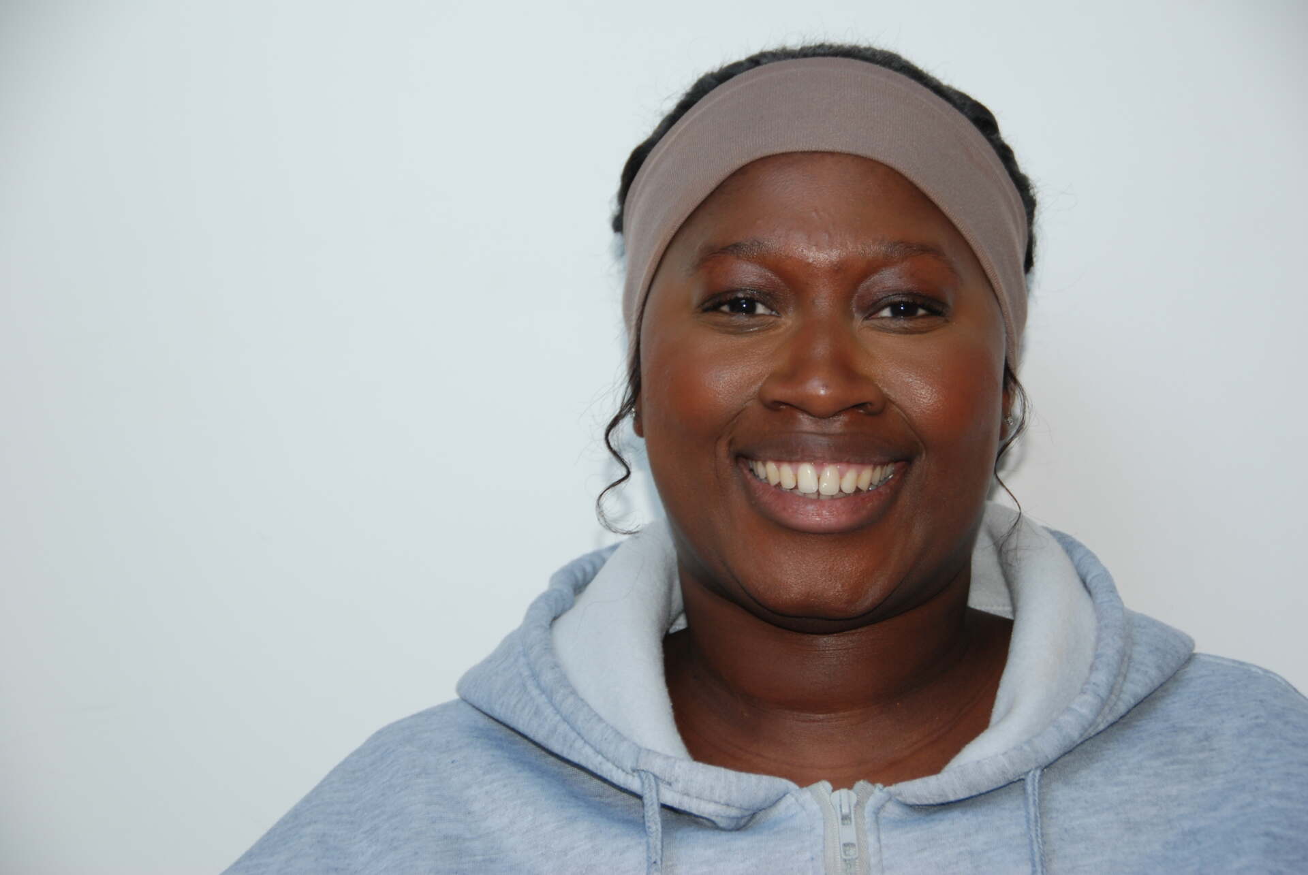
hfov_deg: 21.9
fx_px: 3383
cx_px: 654
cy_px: 438
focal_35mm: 93
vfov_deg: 14.7
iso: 200
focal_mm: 62
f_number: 5
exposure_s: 1/60
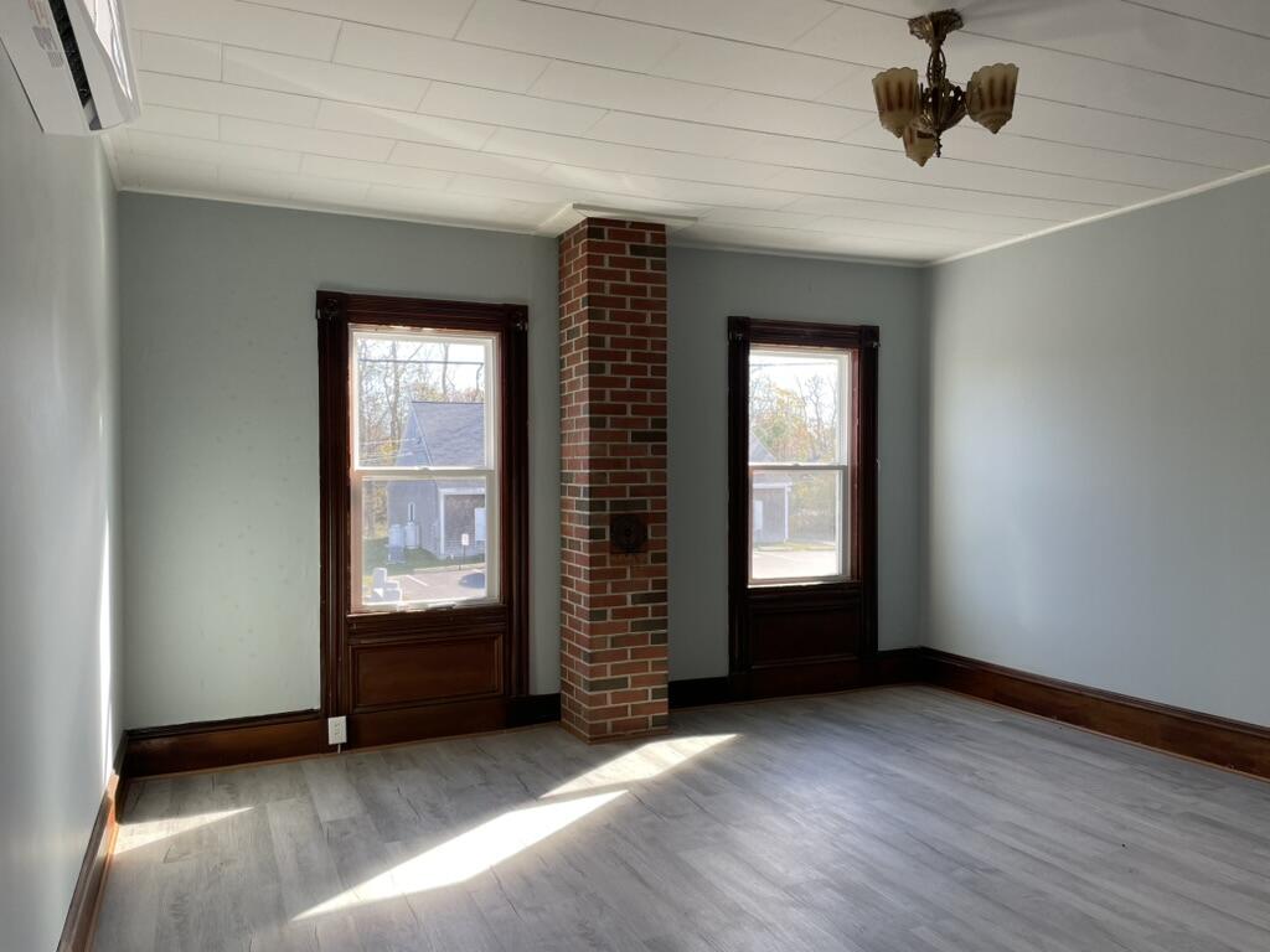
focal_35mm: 26
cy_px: 476
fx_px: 954
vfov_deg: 53.1
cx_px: 635
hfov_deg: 67.3
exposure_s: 1/121
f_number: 1.6
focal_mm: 4.2
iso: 40
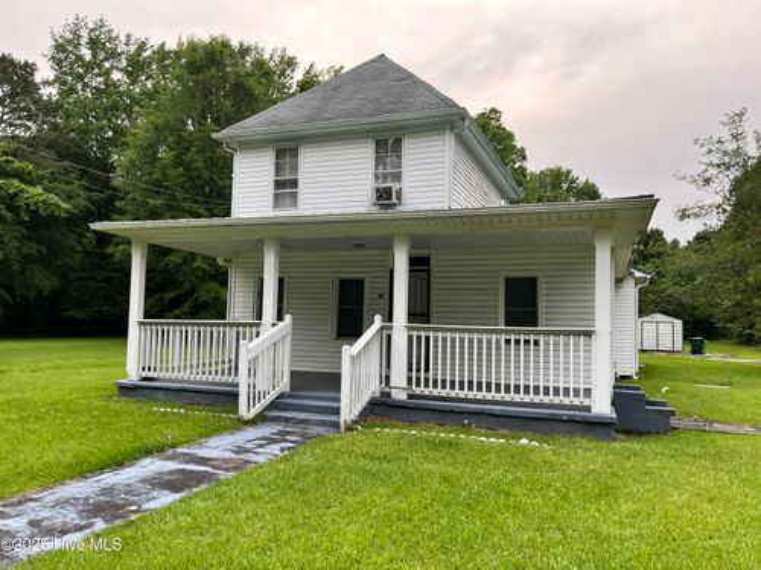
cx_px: 380
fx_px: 572
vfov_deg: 53.1
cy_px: 285
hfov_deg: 67.3
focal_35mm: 26
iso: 50
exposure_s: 1/302
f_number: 1.6
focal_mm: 5.1
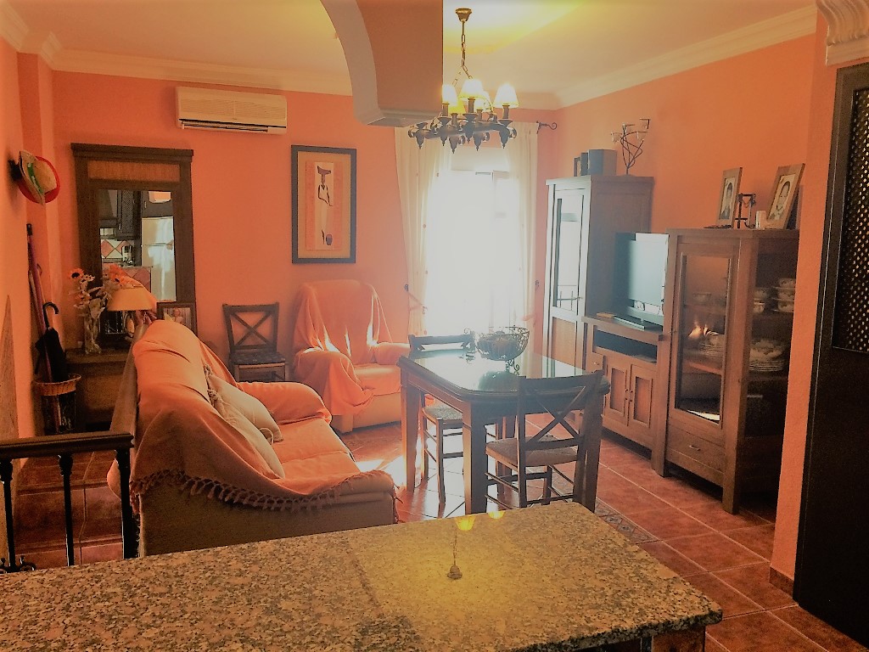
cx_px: 434
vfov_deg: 48.2
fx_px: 728
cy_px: 326
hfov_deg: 61.7
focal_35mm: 29
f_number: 2.2
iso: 64
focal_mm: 4.15
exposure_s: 1/33
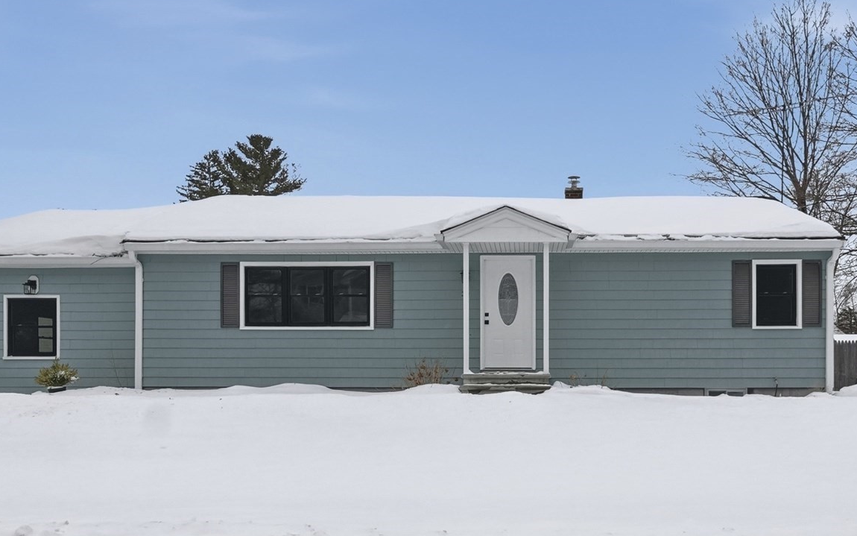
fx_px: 699
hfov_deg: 62.7
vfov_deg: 41.3
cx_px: 497
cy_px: 369
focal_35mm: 30
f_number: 7.1
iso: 800
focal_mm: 11
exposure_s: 1/4000
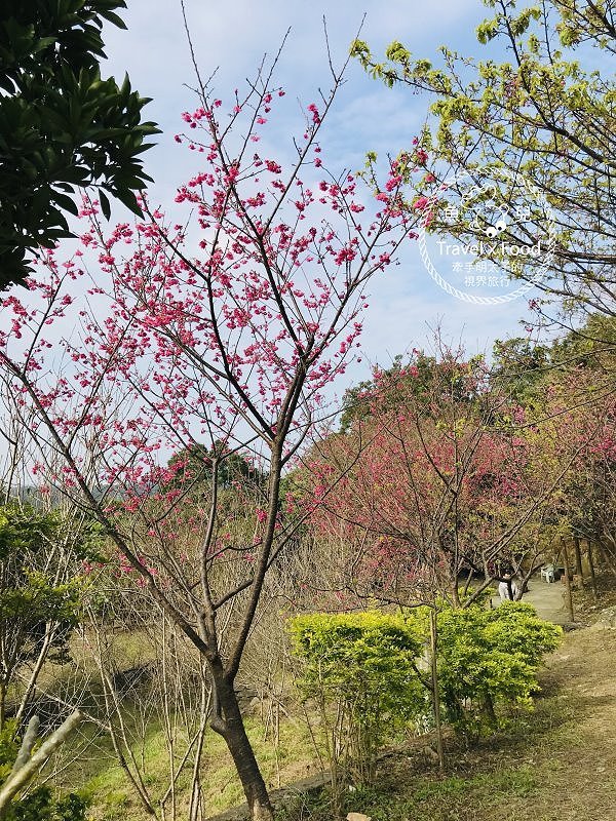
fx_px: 664
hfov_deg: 49.7
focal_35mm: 28
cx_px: 308
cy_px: 410
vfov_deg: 63.4
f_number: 1.8
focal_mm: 3.99
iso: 20
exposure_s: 1/1996
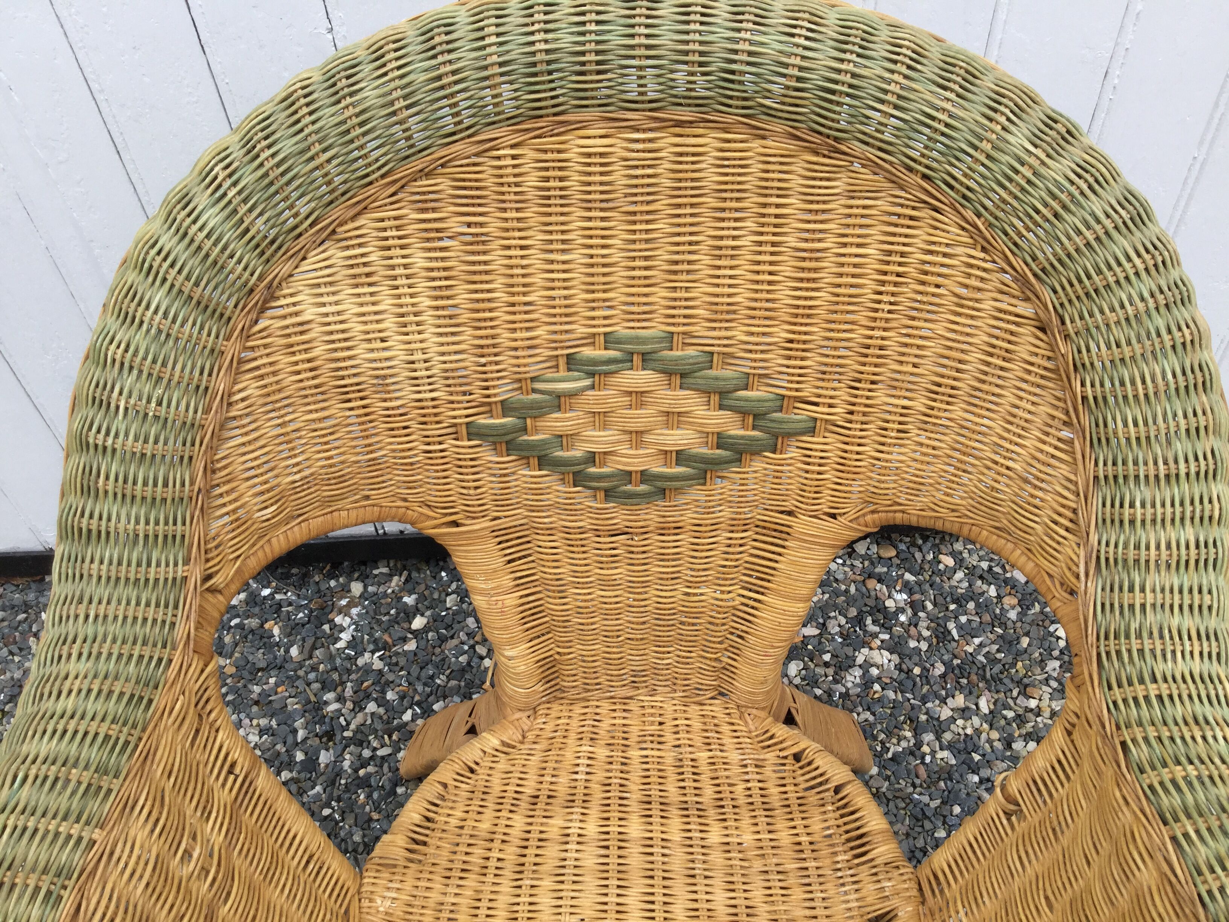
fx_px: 1101
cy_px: 461
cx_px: 614
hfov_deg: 58.4
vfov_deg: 45.4
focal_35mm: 31
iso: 25
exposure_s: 1/268
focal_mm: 3.3
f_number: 2.4
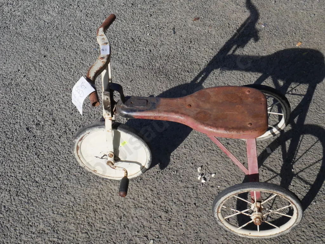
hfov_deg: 35.5
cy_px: 122
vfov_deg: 27.1
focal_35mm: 54
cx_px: 162
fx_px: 507
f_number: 10
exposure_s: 1/320
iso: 200
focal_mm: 27
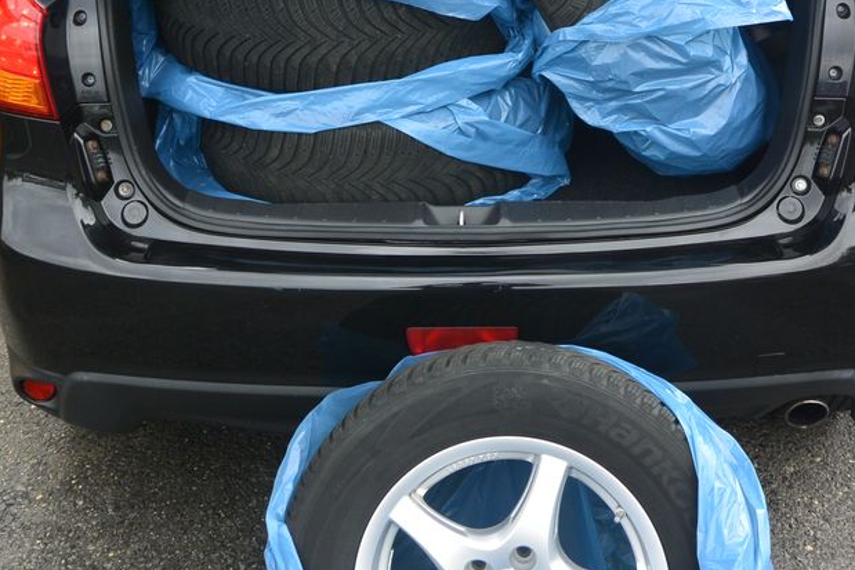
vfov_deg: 27.9
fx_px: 1140
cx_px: 463
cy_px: 186
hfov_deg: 41.1
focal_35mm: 48
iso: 160
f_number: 4
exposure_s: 1/250
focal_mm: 11
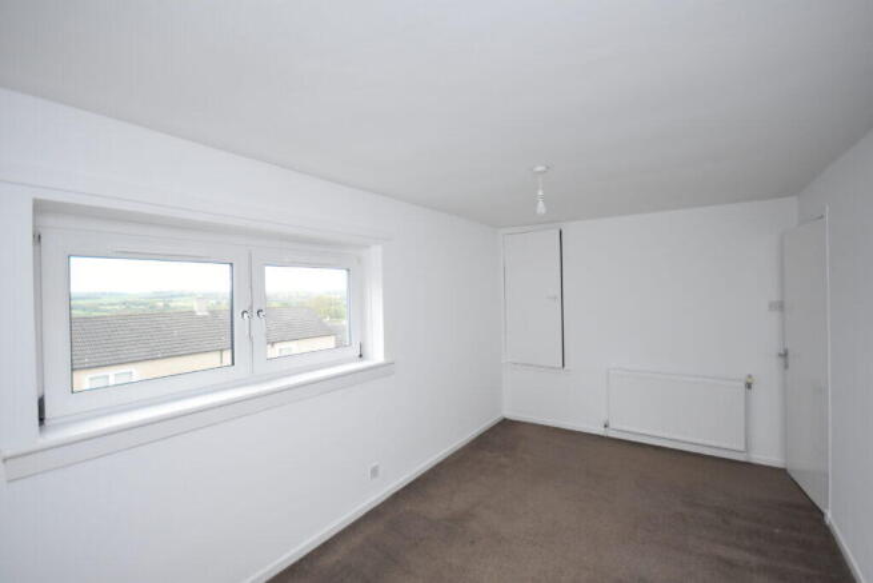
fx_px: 364
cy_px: 292
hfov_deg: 100.4
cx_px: 436
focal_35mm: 15
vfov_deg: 77.4
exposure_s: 1/60
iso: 1800
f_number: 4
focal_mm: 10
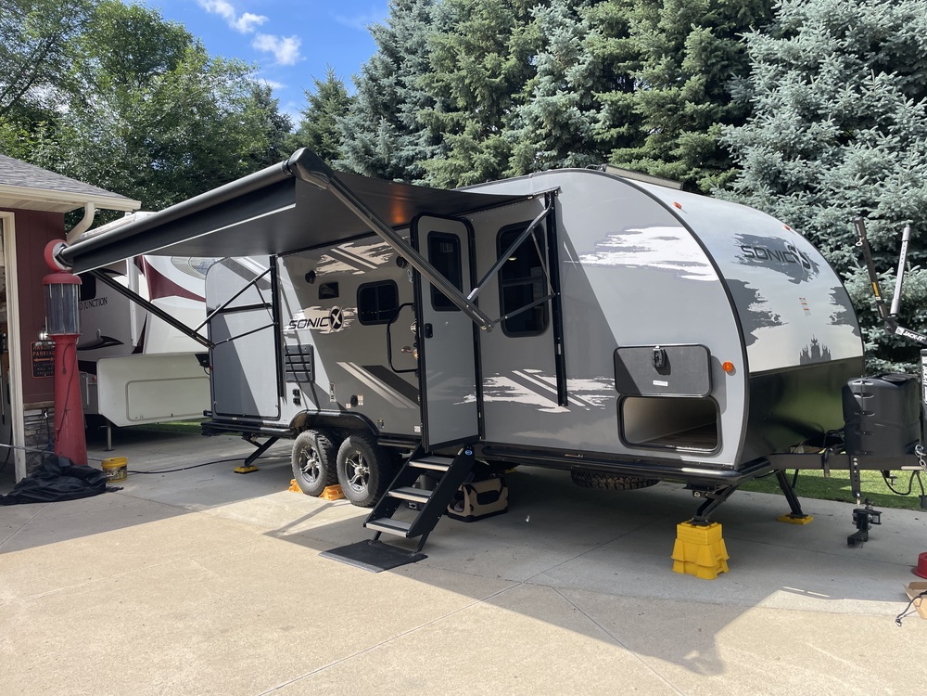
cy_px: 348
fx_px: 696
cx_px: 464
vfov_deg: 53.1
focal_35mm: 26
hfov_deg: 67.3
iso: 32
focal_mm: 4.2
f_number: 1.6
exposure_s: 1/1984
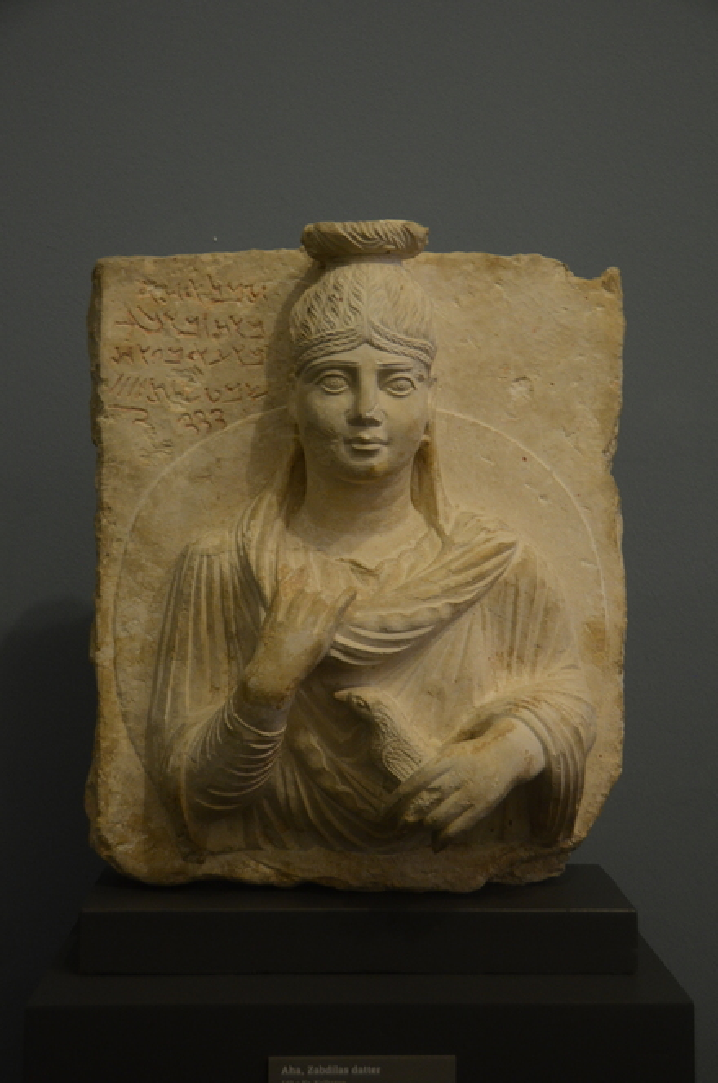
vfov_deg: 38.9
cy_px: 542
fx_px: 1532
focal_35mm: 51
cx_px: 359
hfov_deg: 26.4
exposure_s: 1/8
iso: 1250
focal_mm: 34
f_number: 4.2
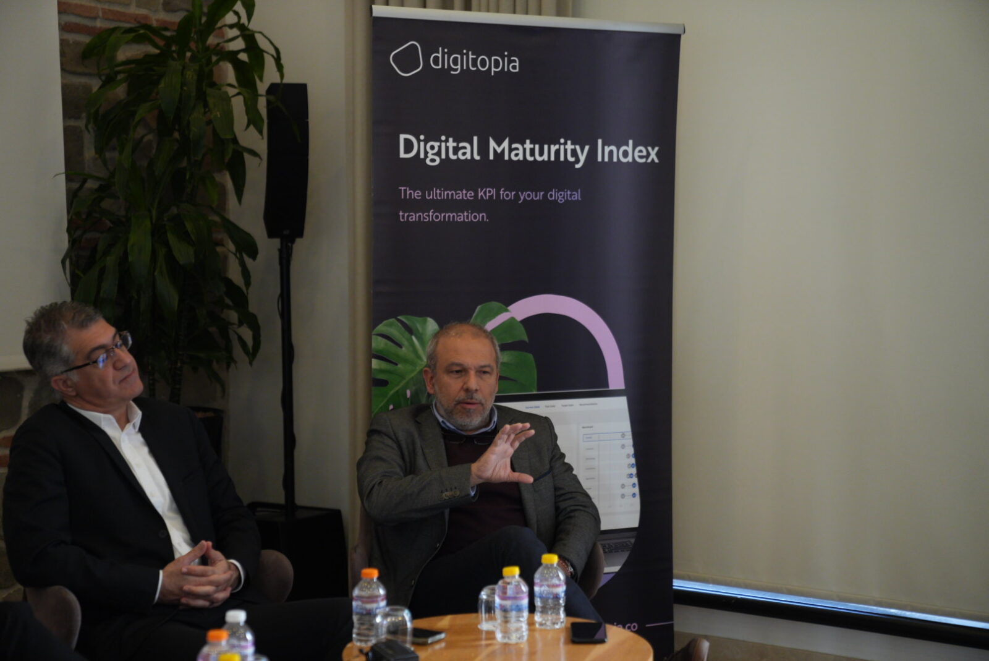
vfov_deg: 19.5
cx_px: 494
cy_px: 330
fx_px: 1924
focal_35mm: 70
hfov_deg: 28.8
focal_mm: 70
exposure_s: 1/100
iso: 2500
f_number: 2.8
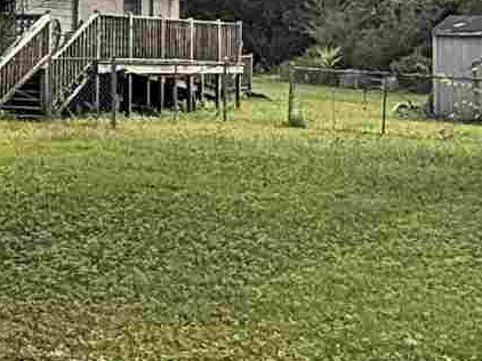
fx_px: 1419
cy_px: -26
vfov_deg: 14.2
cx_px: -40
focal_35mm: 102
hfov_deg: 18.6
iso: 64
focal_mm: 2.22
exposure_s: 1/631
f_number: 2.2
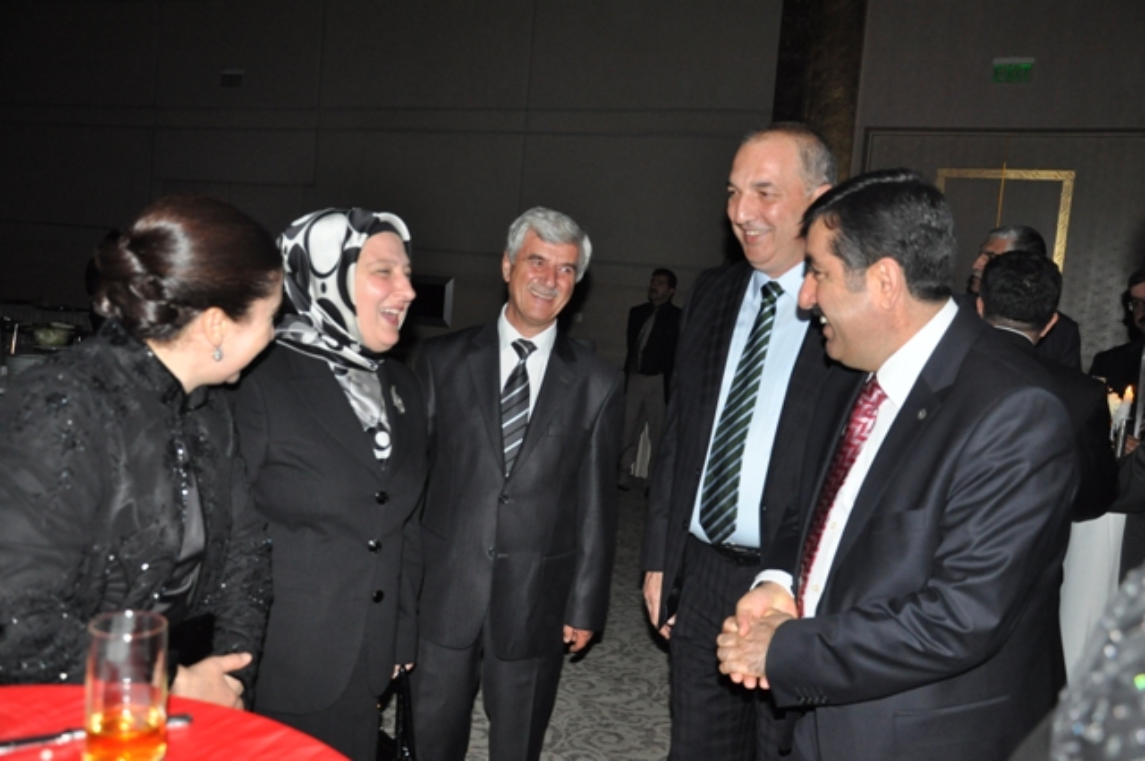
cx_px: 572
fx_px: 1048
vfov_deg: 39.9
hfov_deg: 57.3
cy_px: 380
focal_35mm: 33
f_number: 4.5
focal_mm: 22
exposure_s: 1/60
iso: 1250
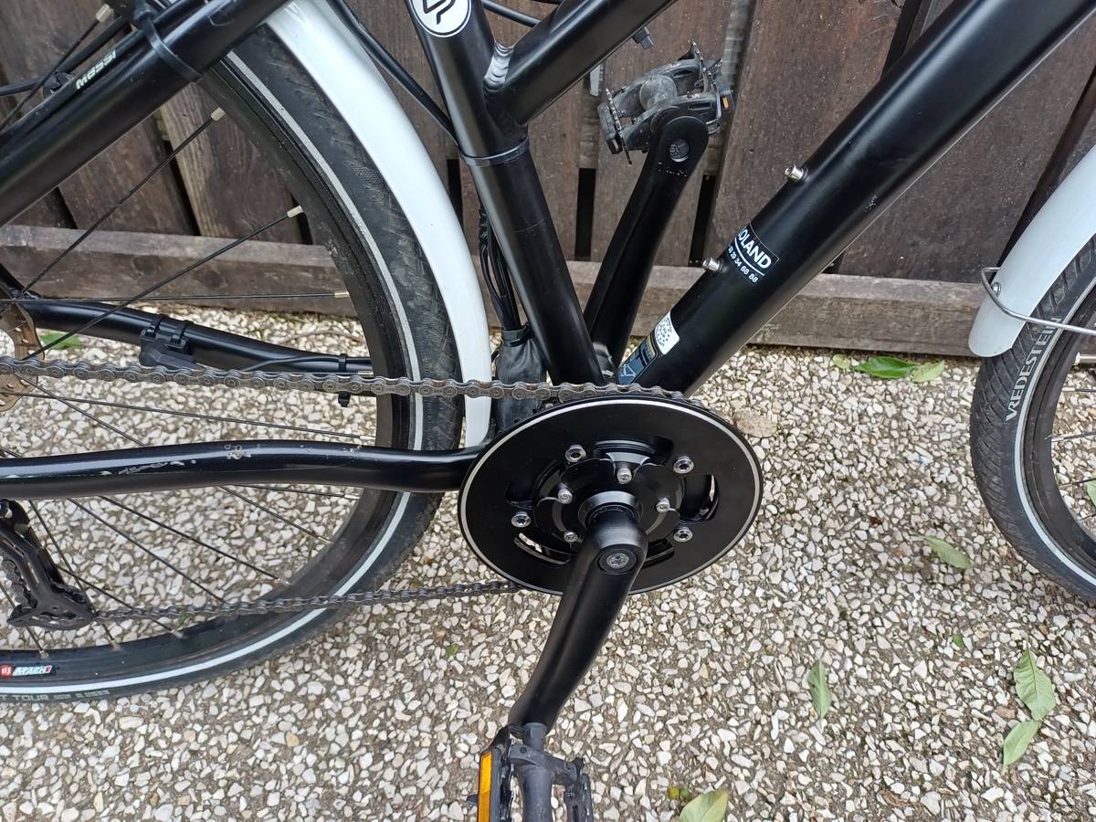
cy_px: 411
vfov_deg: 54.9
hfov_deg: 69.4
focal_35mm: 25
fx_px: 792
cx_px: 548
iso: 50
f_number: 1.8
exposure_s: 1/131
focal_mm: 4.65
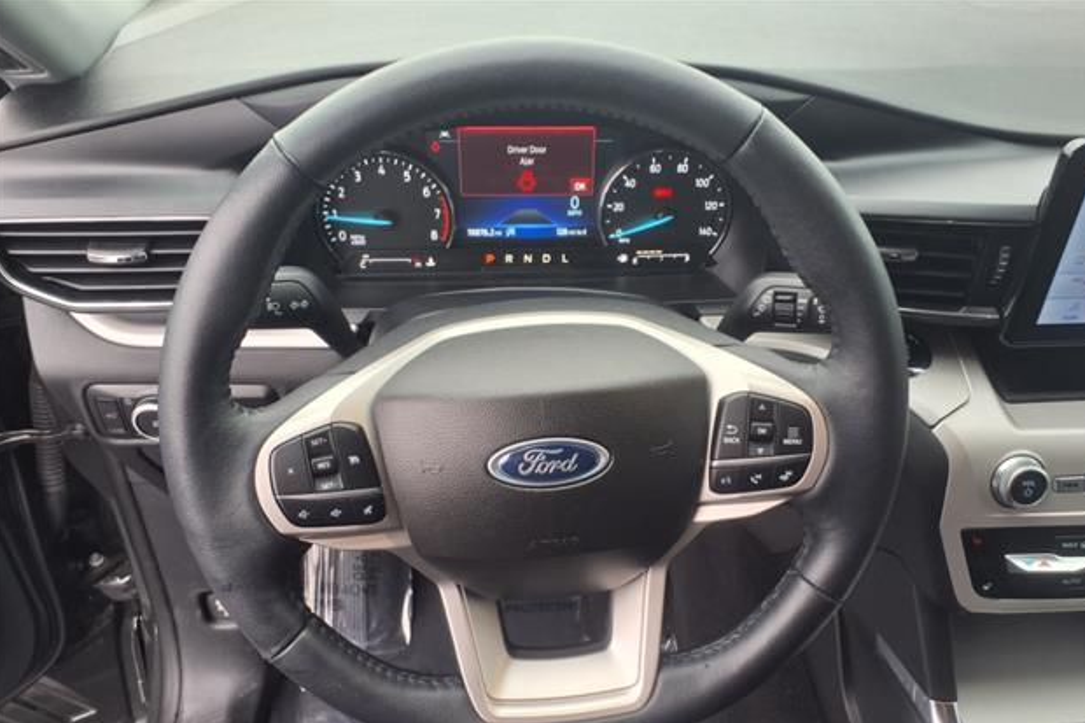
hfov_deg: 63.7
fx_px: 874
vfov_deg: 44.8
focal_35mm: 29
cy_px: 417
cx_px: 551
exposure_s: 1/60.2
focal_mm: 3.58
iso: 40
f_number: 1.9
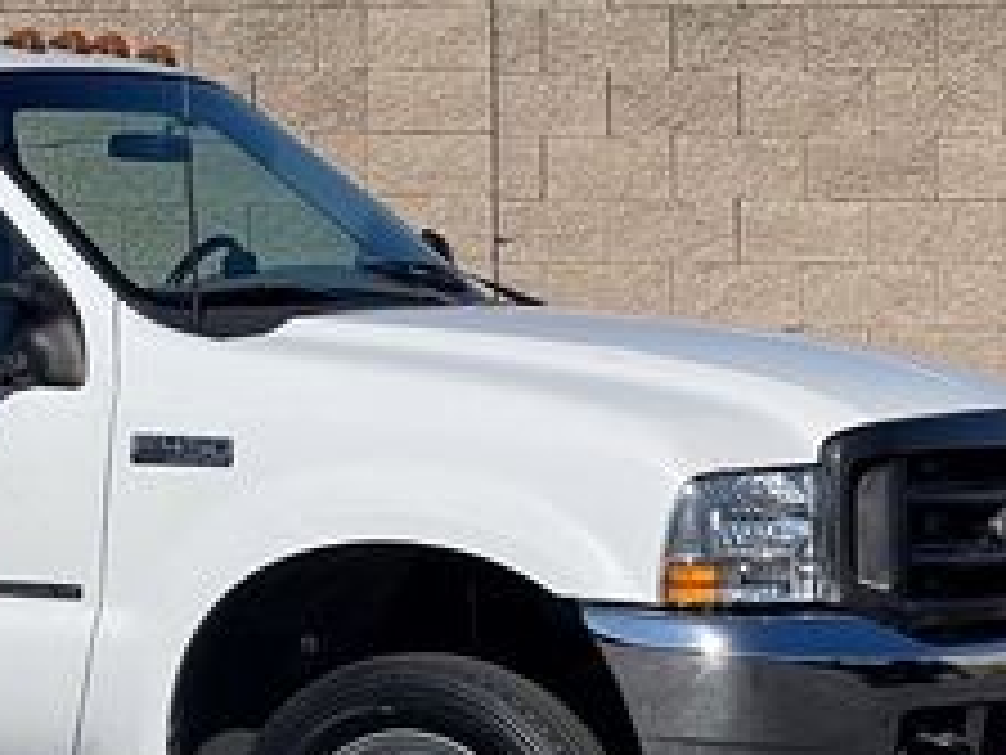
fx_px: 6481
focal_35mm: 223
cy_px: -97
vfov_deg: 6.6
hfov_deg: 8.7
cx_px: -391
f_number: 2.2
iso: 20
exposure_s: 1/2950
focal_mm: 7.5
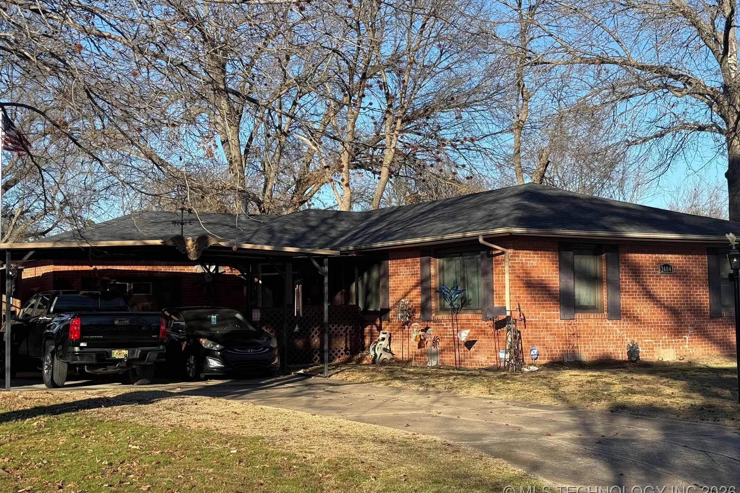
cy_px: 231
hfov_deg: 39.6
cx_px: 370
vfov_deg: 27.0
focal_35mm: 50
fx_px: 1028
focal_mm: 6.76
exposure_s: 1/2273
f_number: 1.78
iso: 64
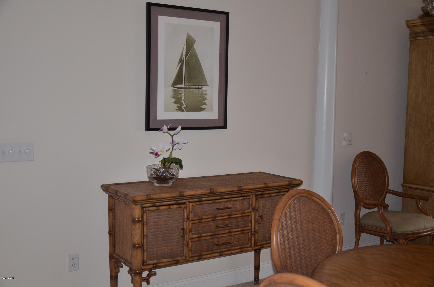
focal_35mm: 42
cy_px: 144
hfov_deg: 46.5
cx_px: 217
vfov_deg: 31.8
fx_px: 505
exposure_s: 1/60
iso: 800
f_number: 4
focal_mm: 28
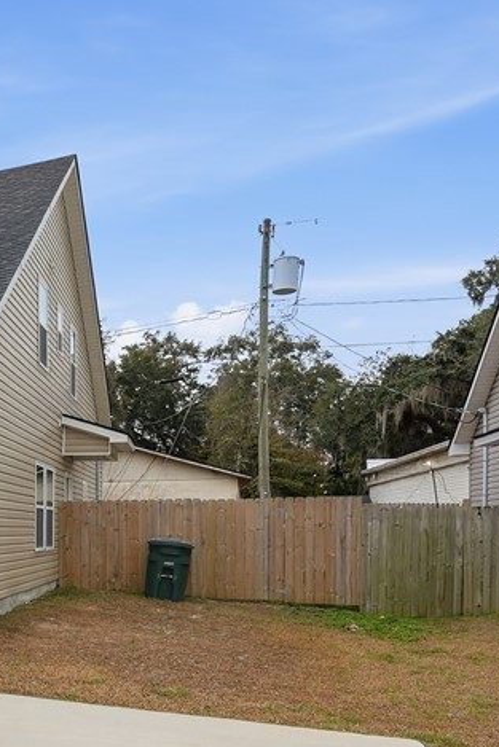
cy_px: 537
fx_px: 769
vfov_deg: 50.3
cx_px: -299
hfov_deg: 24.8
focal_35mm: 37
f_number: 9
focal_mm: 16
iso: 320
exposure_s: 1/1600
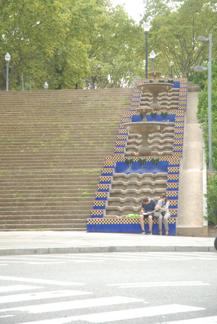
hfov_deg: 13.1
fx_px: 947
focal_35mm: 105
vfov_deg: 19.4
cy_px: 162
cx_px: 108
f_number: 4.5
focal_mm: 70
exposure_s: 1/80
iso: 100
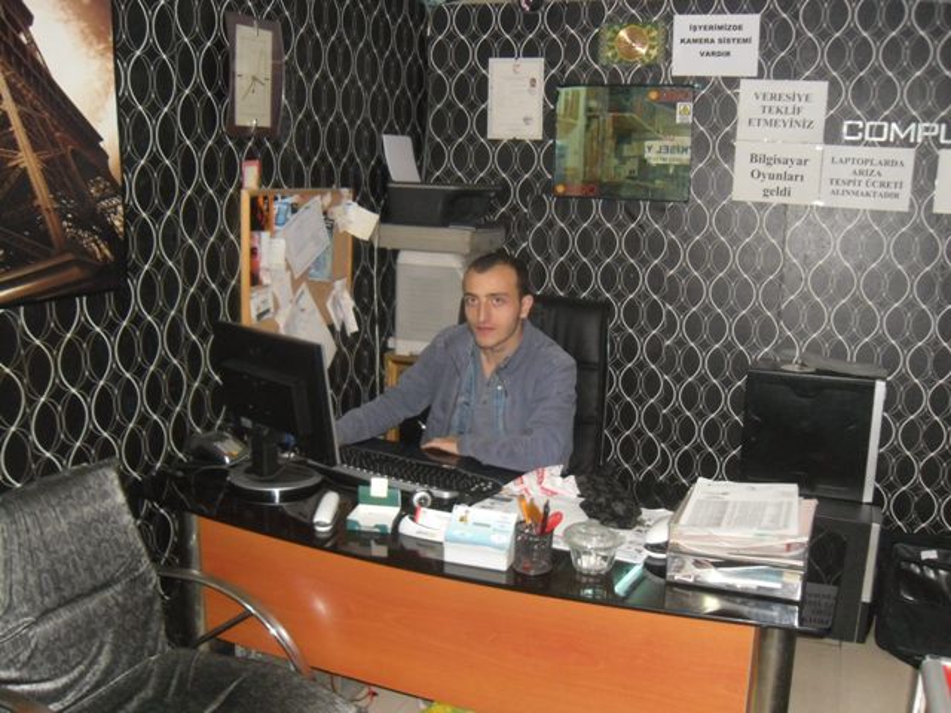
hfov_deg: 54.0
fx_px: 934
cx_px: 476
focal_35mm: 34
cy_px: 356
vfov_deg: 41.8
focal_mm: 6
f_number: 2.8
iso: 400
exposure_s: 1/45
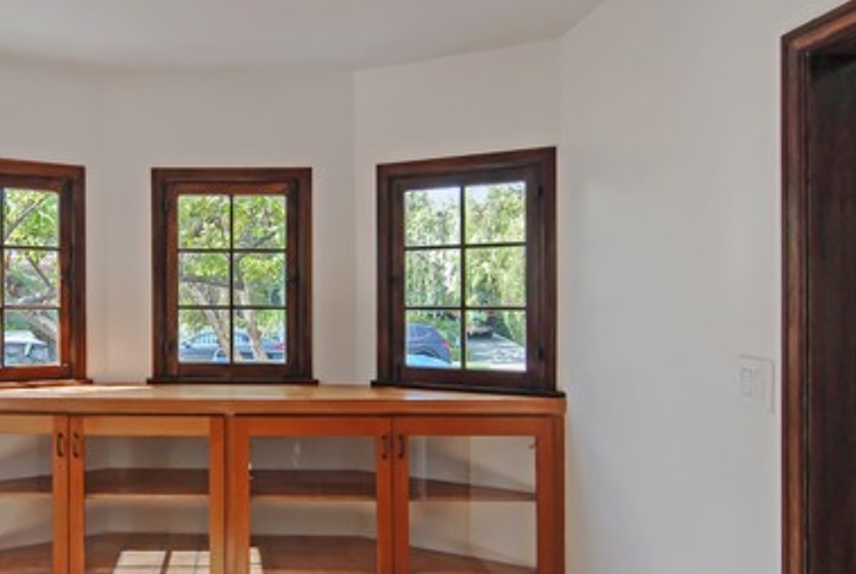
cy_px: 341
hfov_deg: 62.1
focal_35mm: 28
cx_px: 219
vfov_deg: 46.6
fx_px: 663
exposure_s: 1/50
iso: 125
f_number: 5.6
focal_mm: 11
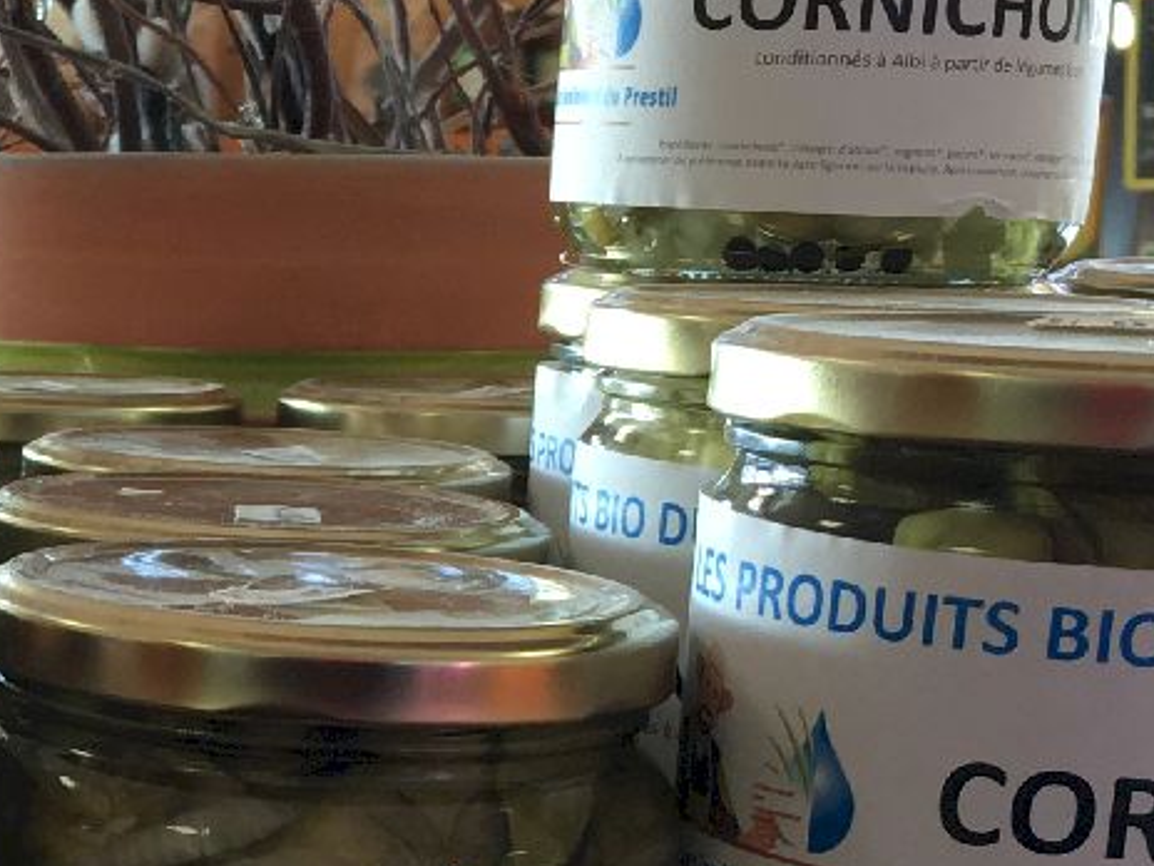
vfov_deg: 14.5
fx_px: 3334
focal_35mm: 100
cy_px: 876
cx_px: -236
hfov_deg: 18.6
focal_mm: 4.15
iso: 50
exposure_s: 1/33
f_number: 2.2
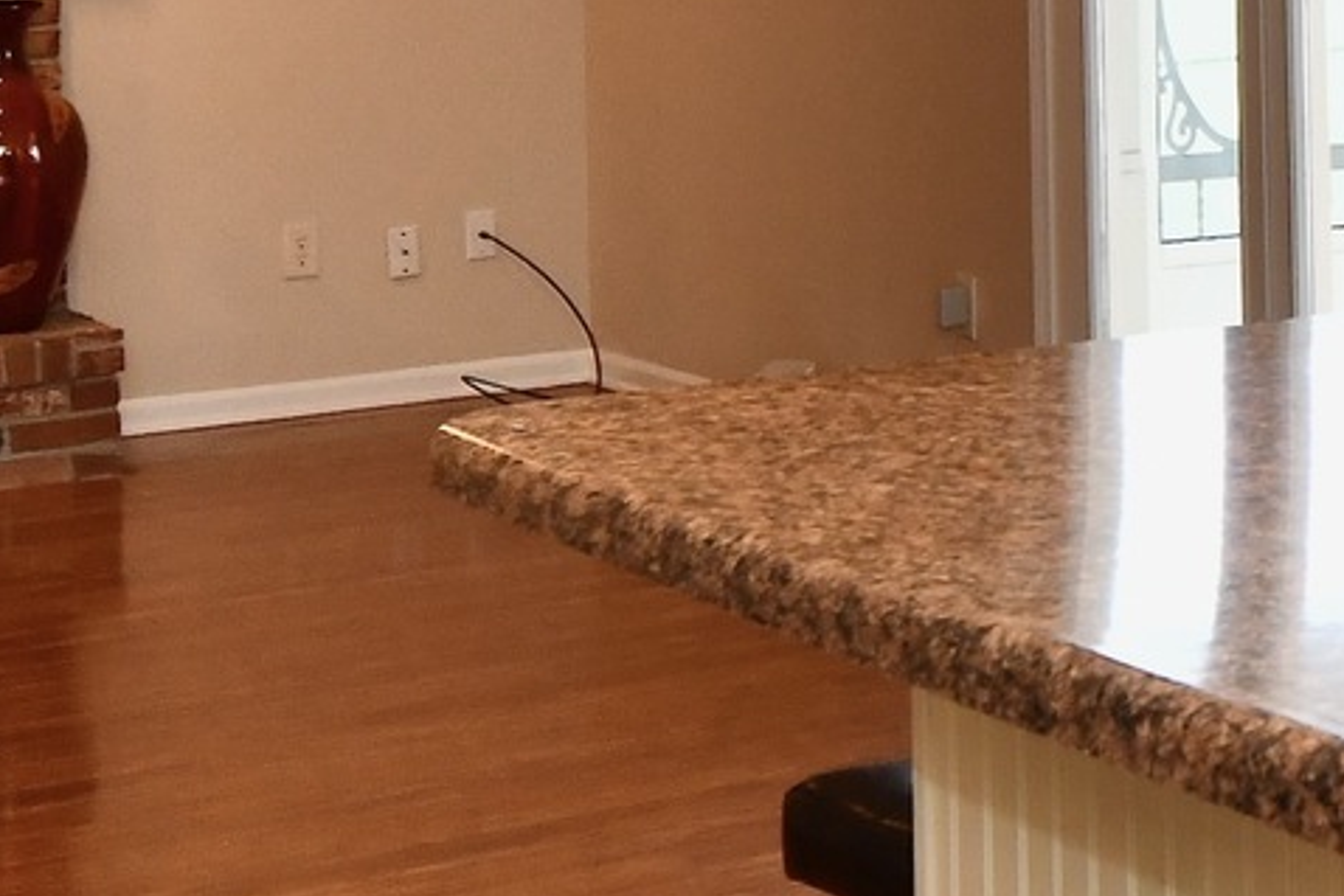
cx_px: 1771
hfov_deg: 20.5
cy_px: -93
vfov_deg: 14.8
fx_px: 3361
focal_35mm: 90
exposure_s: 1/80
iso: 640
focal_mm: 14
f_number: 6.3
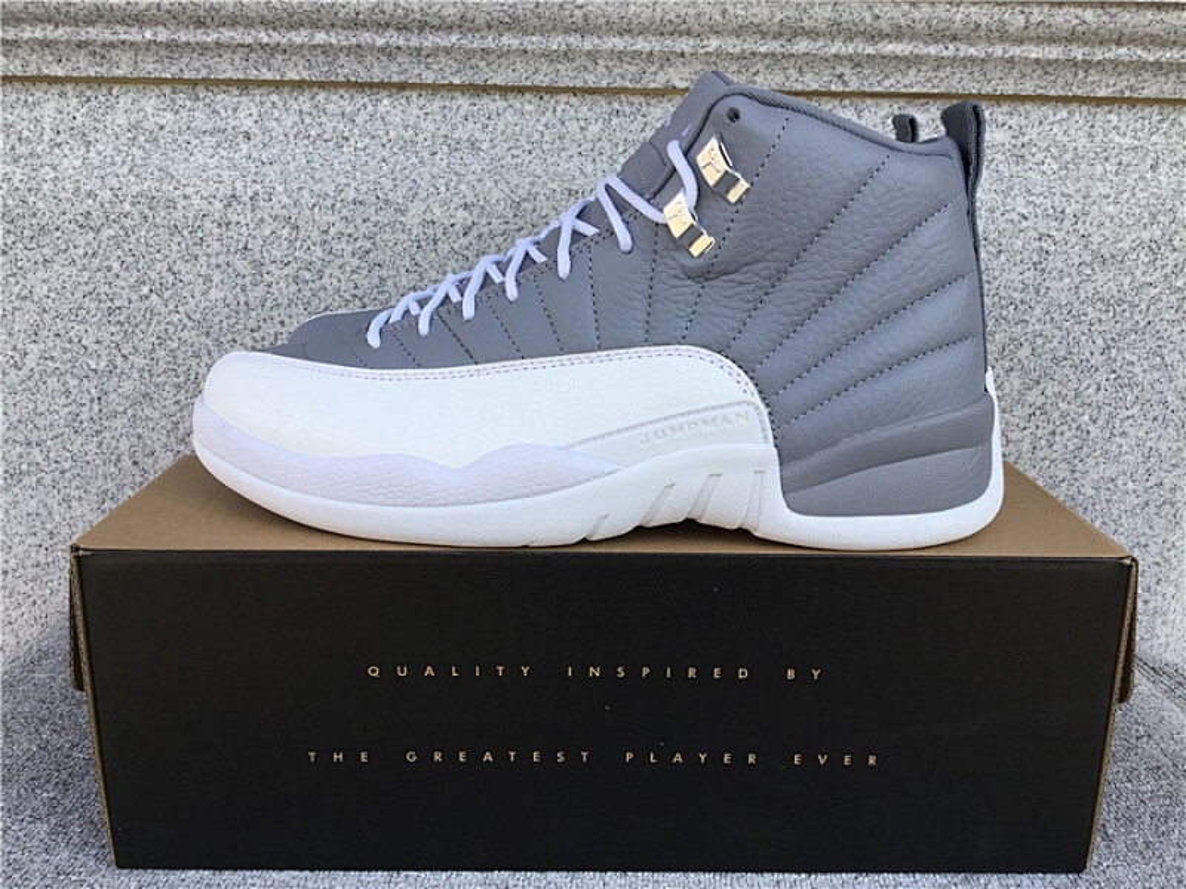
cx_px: 593
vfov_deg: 45.4
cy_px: 444
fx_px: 1062
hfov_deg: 58.4
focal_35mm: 31
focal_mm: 3.3
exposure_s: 1/186
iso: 25
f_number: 2.4
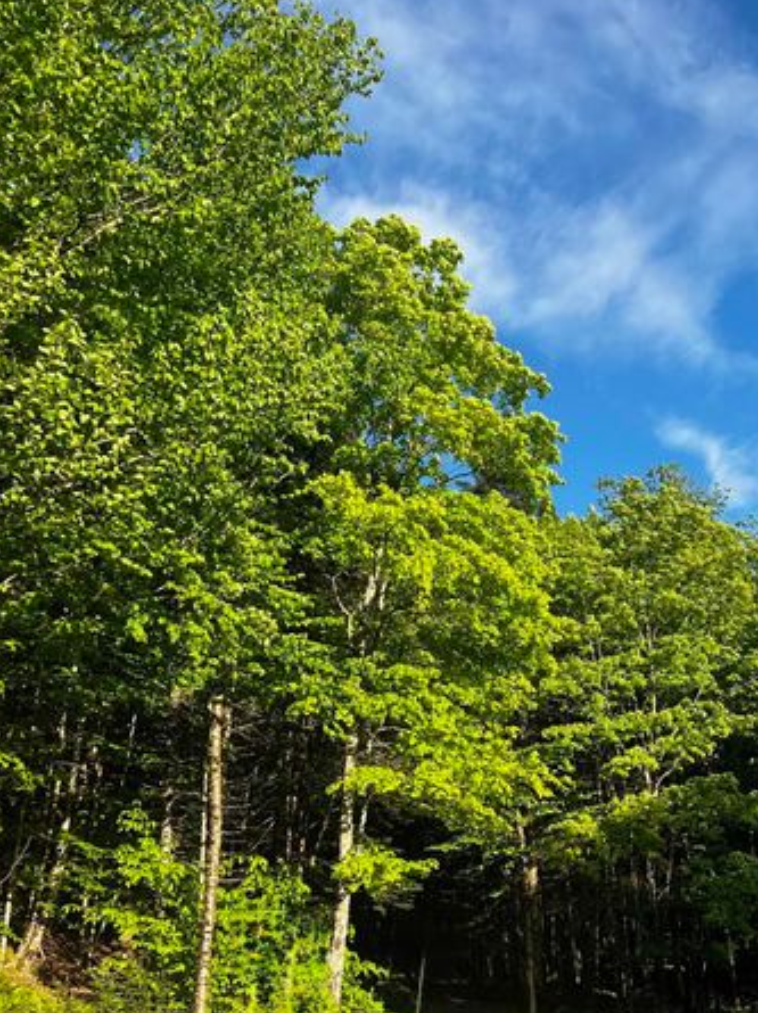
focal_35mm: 39
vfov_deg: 46.9
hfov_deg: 36.6
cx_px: 473
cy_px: 698
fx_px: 1140
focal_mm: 5.7
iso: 50
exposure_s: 1/1575
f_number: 1.5
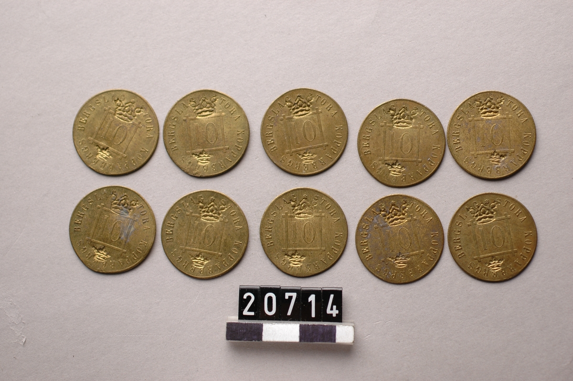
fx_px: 1193
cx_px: 286
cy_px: 190
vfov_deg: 18.2
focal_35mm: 75
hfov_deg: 27.0
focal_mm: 50
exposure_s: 1/60
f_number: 8
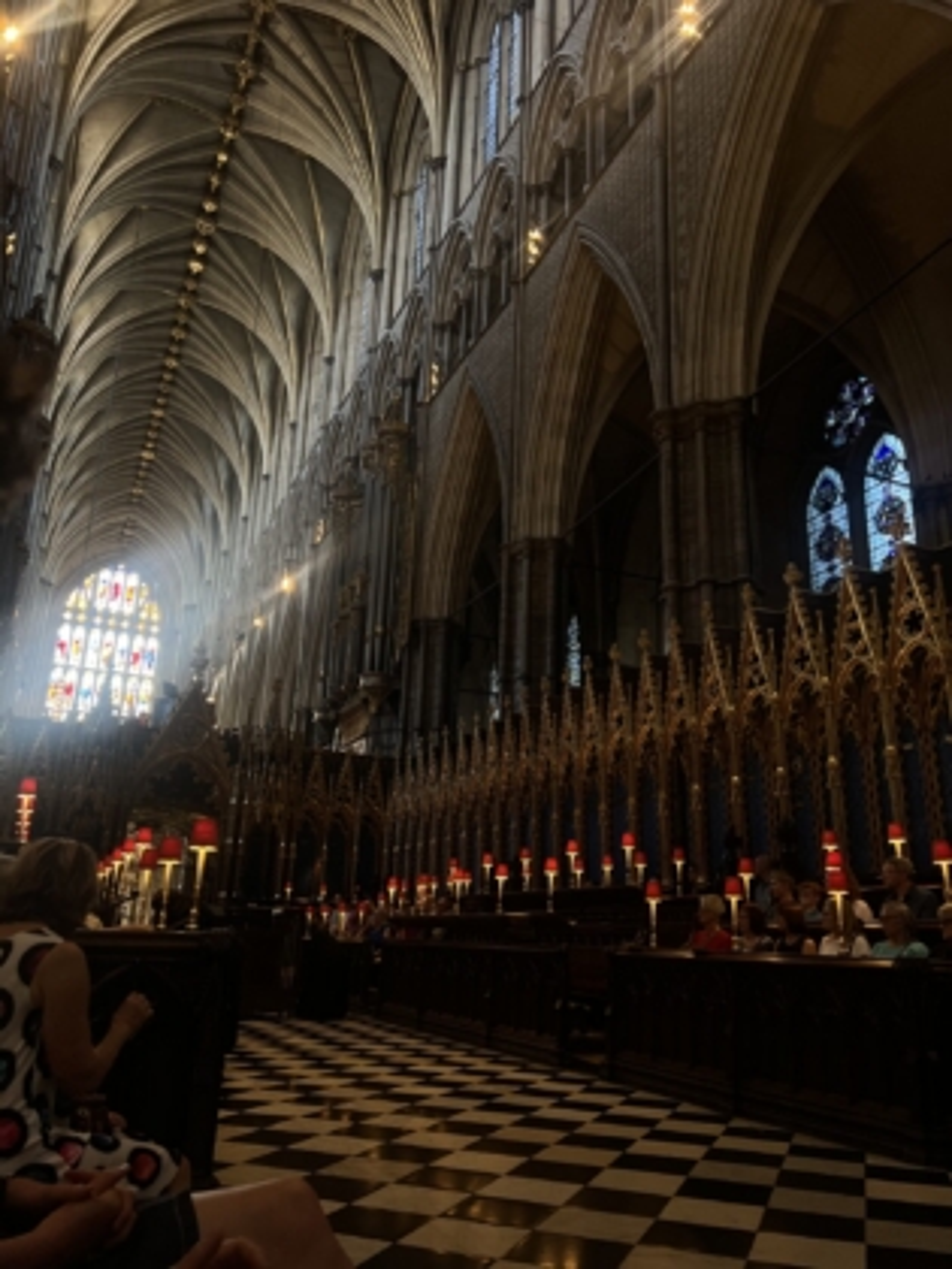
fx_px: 953
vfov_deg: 67.3
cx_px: 476
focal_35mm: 26
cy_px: 634
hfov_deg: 53.1
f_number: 1.5
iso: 125
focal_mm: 5.7
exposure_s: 1/121
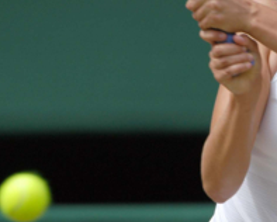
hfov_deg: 0.7
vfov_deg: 0.6
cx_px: 271
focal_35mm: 2673
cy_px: 90
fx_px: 21935
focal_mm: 600
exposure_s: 1/1000
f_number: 4.5
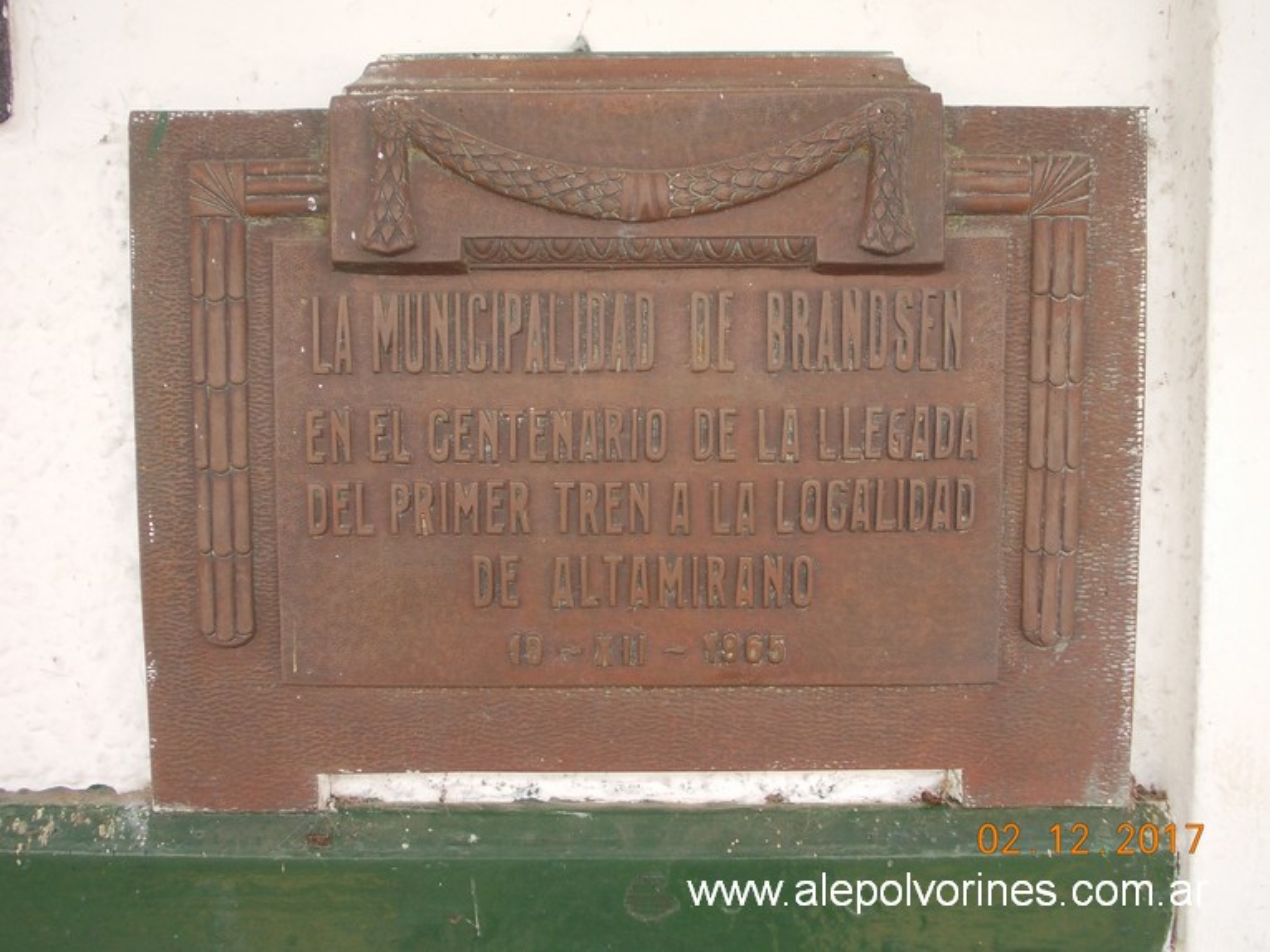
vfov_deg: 37.7
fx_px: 1394
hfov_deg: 49.0
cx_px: 635
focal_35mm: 38
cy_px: 476
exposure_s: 1/160
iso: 80
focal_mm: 5.3
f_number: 3.1
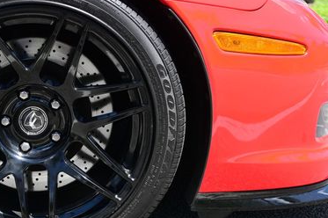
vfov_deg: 19.9
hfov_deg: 28.7
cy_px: 98
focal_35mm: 68
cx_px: 50
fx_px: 622
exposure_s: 1/160
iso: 100
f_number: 6.3
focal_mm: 26.5
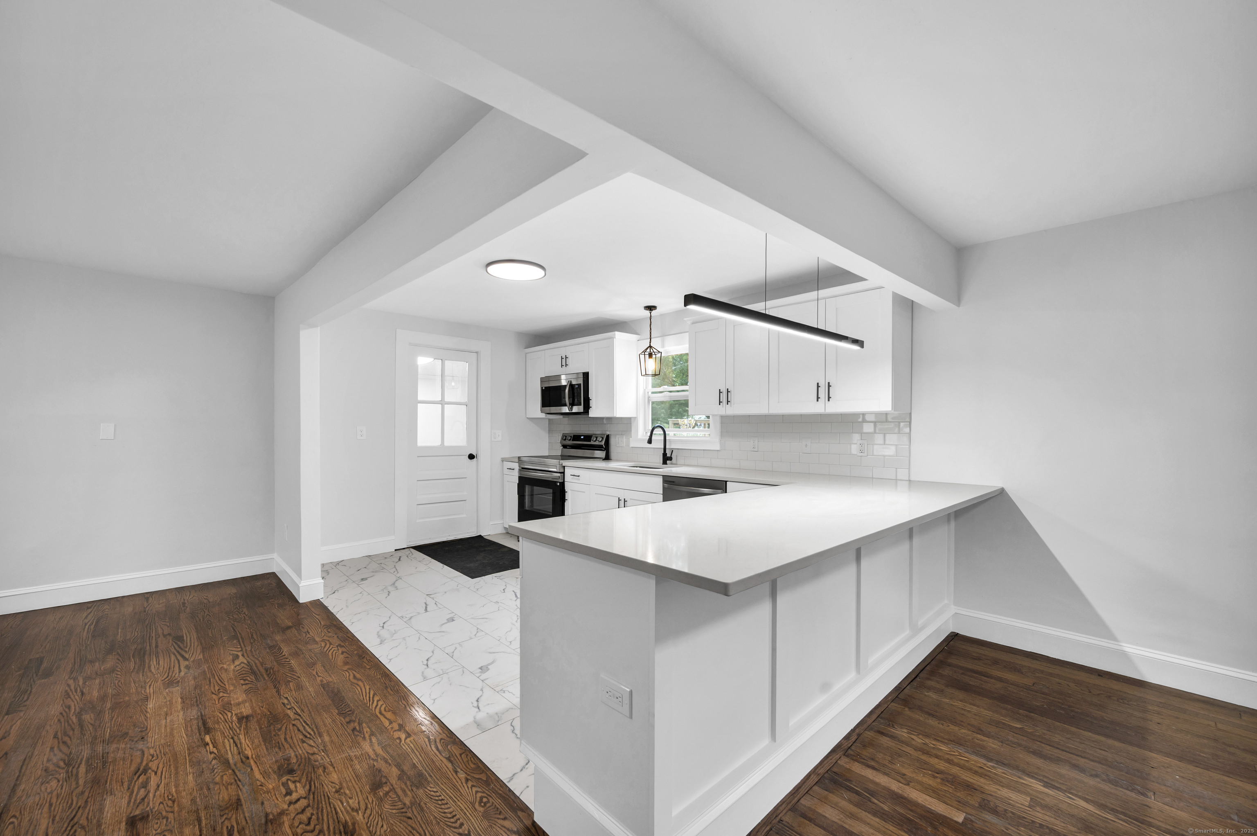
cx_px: 628
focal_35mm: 14
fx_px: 488
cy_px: 418
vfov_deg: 81.1
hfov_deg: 104.3
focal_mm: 14
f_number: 7.1
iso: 320
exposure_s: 1/60
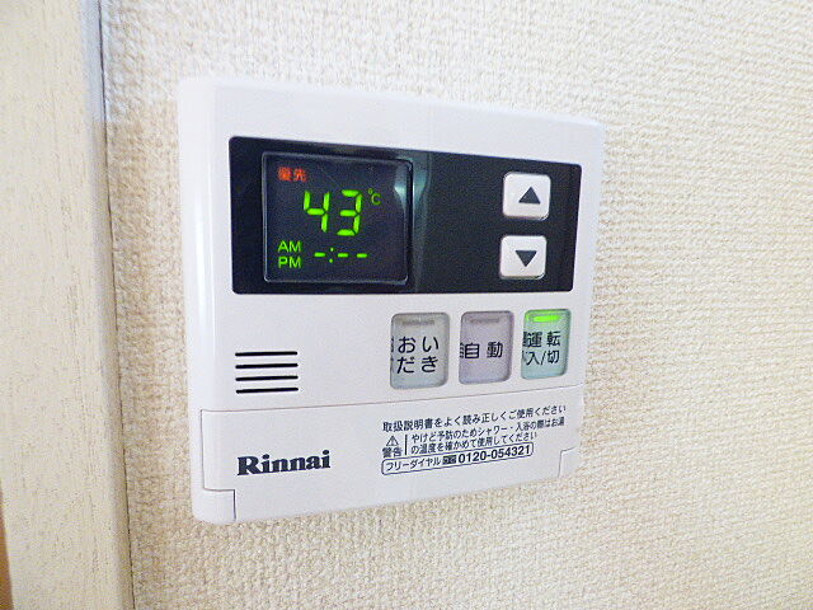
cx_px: 406
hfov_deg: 81.7
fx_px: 470
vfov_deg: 66.0
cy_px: 305
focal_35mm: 20
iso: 400
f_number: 2.8
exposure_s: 1/25
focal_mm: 3.58
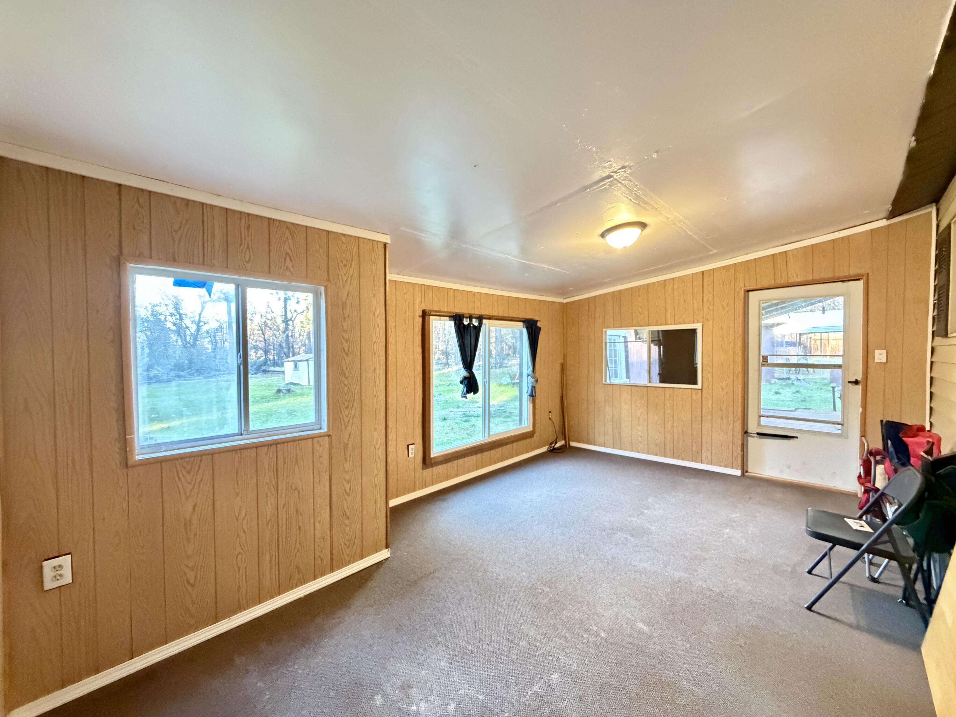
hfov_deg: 102.1
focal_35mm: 14
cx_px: 478
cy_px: 358
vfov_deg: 85.7
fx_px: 387
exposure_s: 1/40
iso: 1250
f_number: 2.2
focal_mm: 2.22
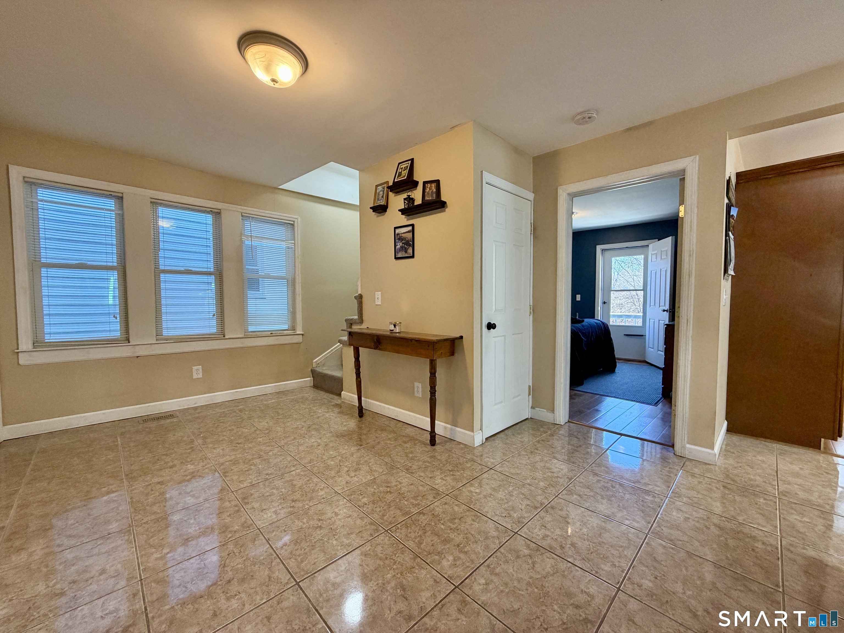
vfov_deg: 85.7
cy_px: 316
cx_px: 422
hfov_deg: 102.1
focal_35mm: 14
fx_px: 341
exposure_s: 1/60
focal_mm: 2.22
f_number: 2.2
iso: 200
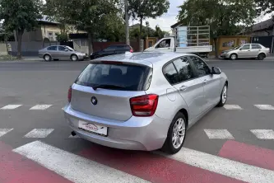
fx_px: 205
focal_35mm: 27
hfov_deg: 67.3
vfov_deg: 47.9
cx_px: 146
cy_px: 101
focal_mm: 6.76
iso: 80
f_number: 1.78
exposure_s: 1/1818
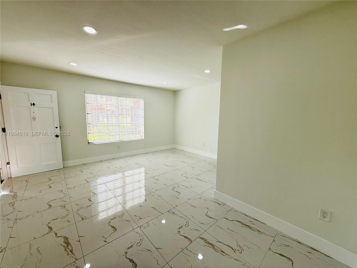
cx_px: 178
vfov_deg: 85.7
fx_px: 144
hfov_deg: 102.1
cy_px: 134
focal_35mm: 14
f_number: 2.2
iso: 50
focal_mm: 2.22
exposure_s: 1/171
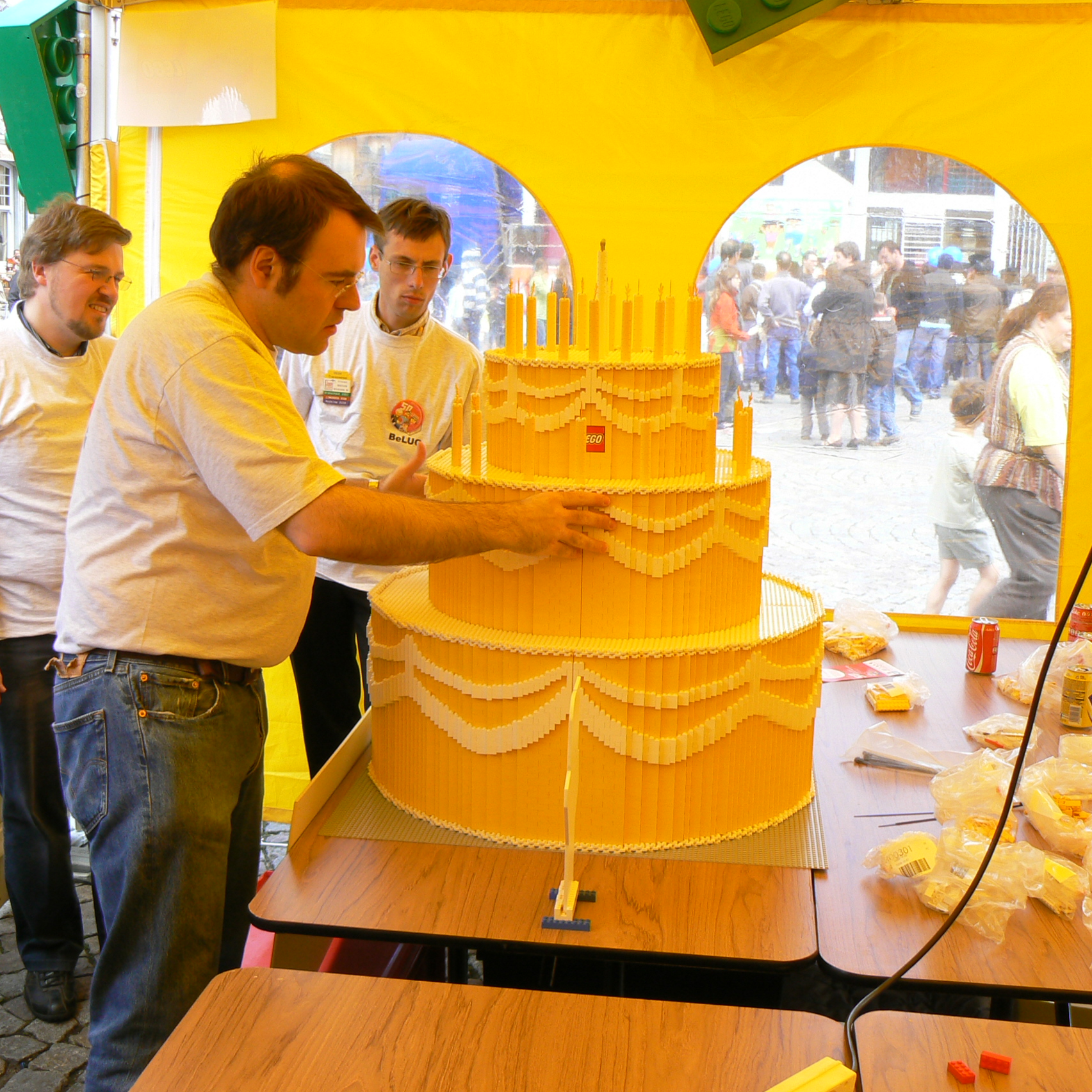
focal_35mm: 43
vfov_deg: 39.2
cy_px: 551
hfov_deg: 39.1
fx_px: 1535
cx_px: 476
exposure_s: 1/100
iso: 80
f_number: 5
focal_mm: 6
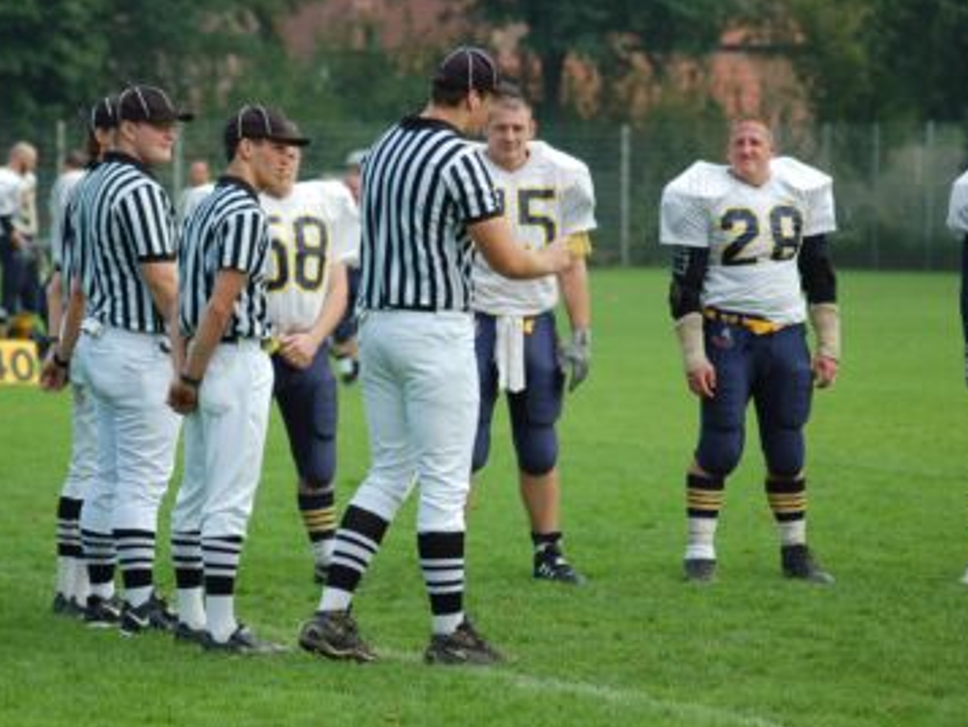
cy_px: 396
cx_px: 408
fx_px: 6126
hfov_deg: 9.0
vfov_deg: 6.8
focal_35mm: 219
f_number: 4.2
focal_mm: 120
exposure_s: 1/1000
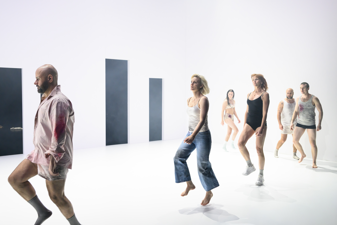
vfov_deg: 37.8
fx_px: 328
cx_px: 168
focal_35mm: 35
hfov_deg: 54.4
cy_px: 112
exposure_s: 1/400
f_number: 4
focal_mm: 35
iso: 1250
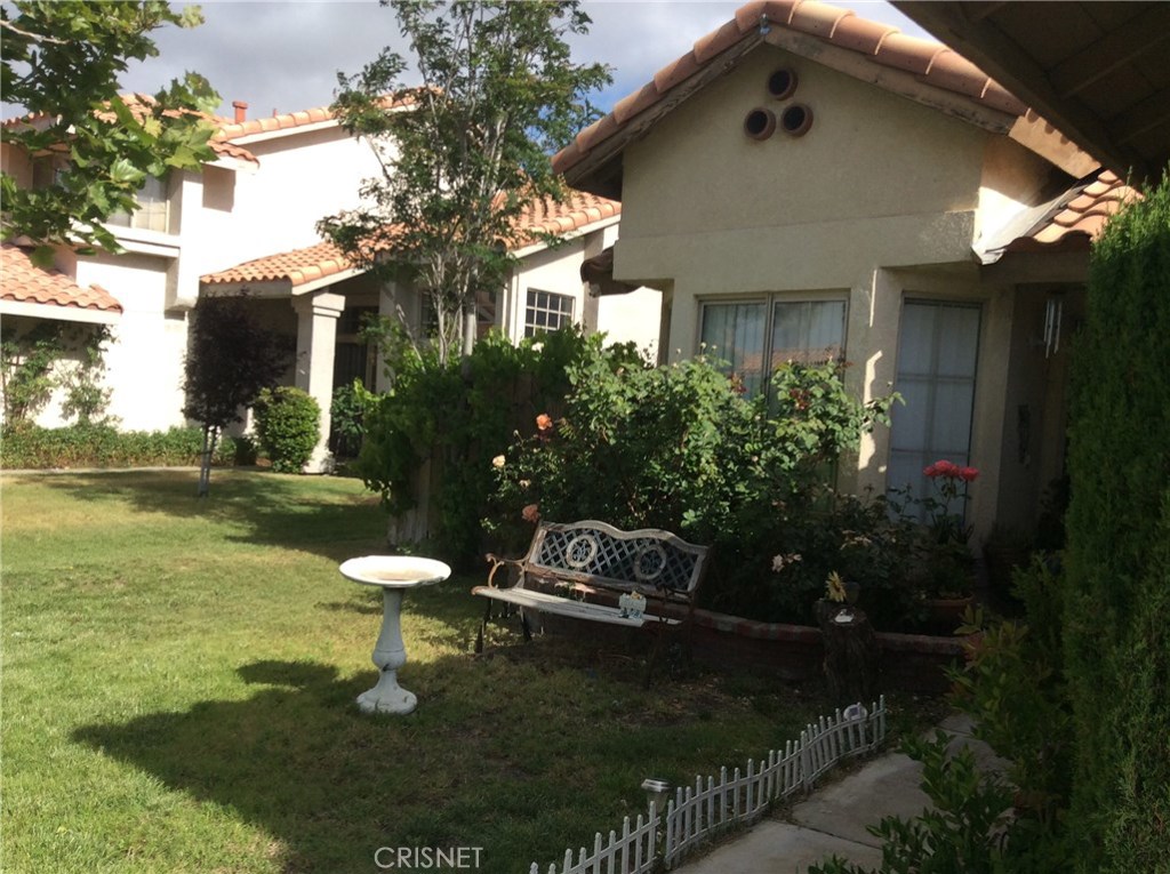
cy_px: 437
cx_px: 585
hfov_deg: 55.4
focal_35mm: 33
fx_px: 1114
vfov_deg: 42.8
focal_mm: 3.3
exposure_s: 1/1100
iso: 32
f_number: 2.4
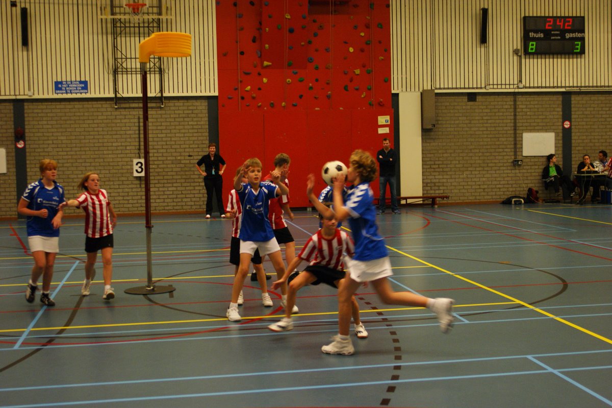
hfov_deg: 37.9
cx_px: 306
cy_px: 204
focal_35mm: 52
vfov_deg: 25.7
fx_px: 892
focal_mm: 35
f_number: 2.8
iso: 800
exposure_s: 1/100
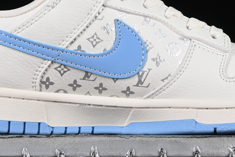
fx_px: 1305
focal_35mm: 200
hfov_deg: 10.3
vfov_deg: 6.8
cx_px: 128
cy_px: 3
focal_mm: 50
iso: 160
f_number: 8
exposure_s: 1/100
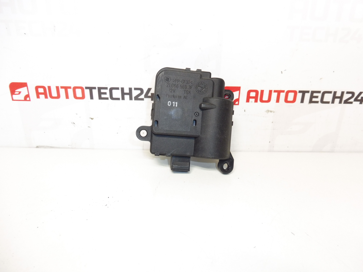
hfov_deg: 71.6
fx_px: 252
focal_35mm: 24
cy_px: 136
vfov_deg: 56.8
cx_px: 182
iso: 200
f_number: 3.5
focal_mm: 4.3
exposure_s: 1/60
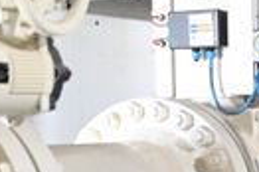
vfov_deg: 7.9
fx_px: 1236
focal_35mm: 172
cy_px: 135
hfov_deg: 11.2
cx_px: 445
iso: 1800
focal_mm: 44
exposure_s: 1/50
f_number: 4
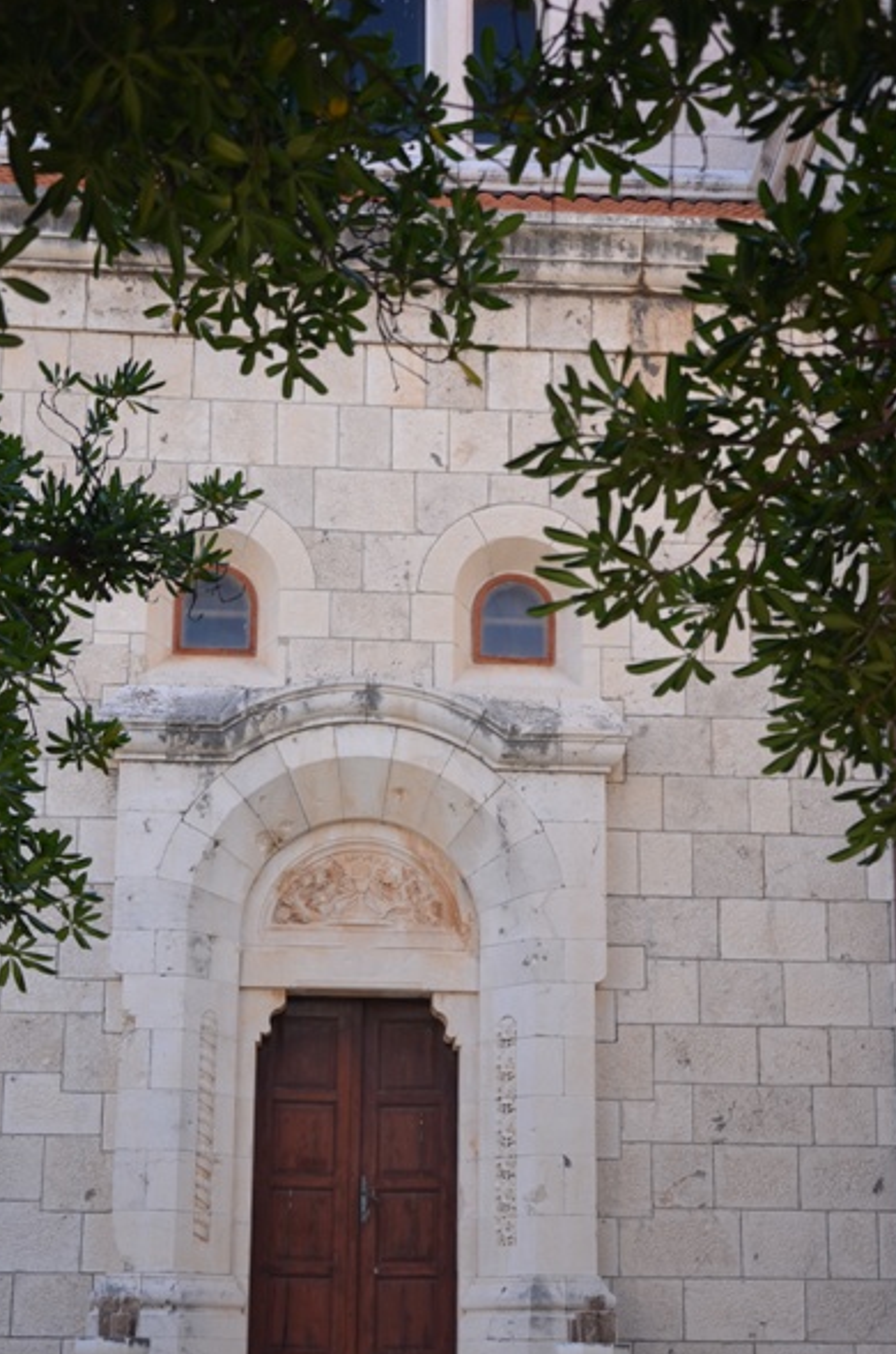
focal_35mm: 53
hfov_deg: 25.4
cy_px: 906
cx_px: 464
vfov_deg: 37.2
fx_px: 1988
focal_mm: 26
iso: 200
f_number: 5.6
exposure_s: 1/125
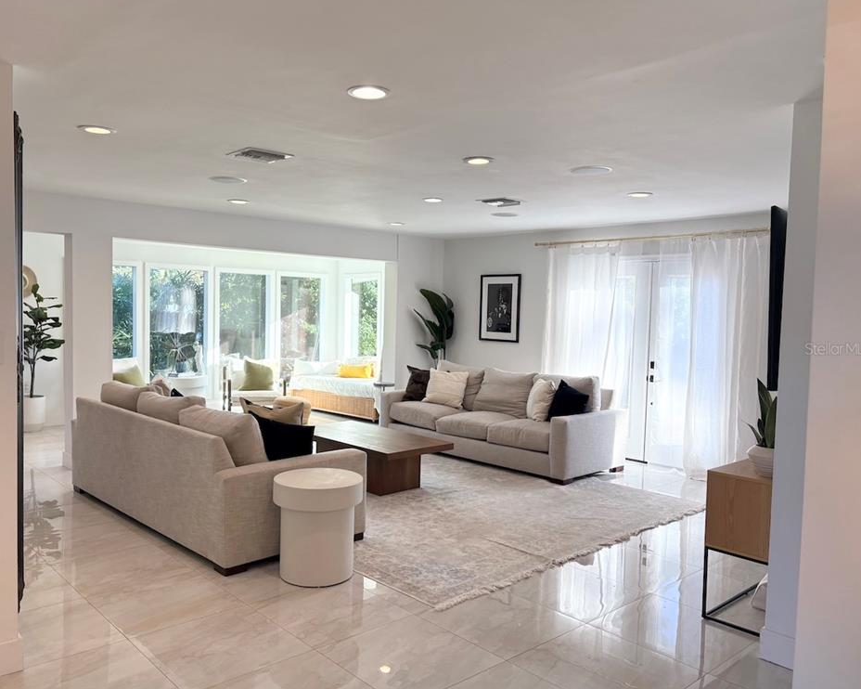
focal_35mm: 28
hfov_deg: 62.2
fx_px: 713
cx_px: 400
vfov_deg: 51.5
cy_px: 348
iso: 64
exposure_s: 1/298
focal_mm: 5.96
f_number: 1.6
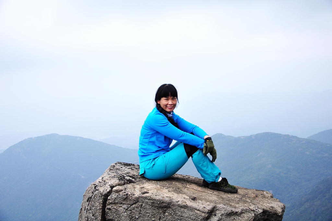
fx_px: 442
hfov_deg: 41.2
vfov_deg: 28.0
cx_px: 166
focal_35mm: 48
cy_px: 110
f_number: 5
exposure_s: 1/1000
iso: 200
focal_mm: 32
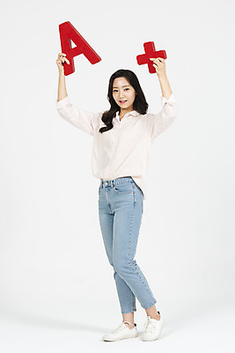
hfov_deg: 14.9
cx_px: 118
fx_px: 900
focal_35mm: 92
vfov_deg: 22.1
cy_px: 176
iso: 100
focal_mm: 92
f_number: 14
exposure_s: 1/125
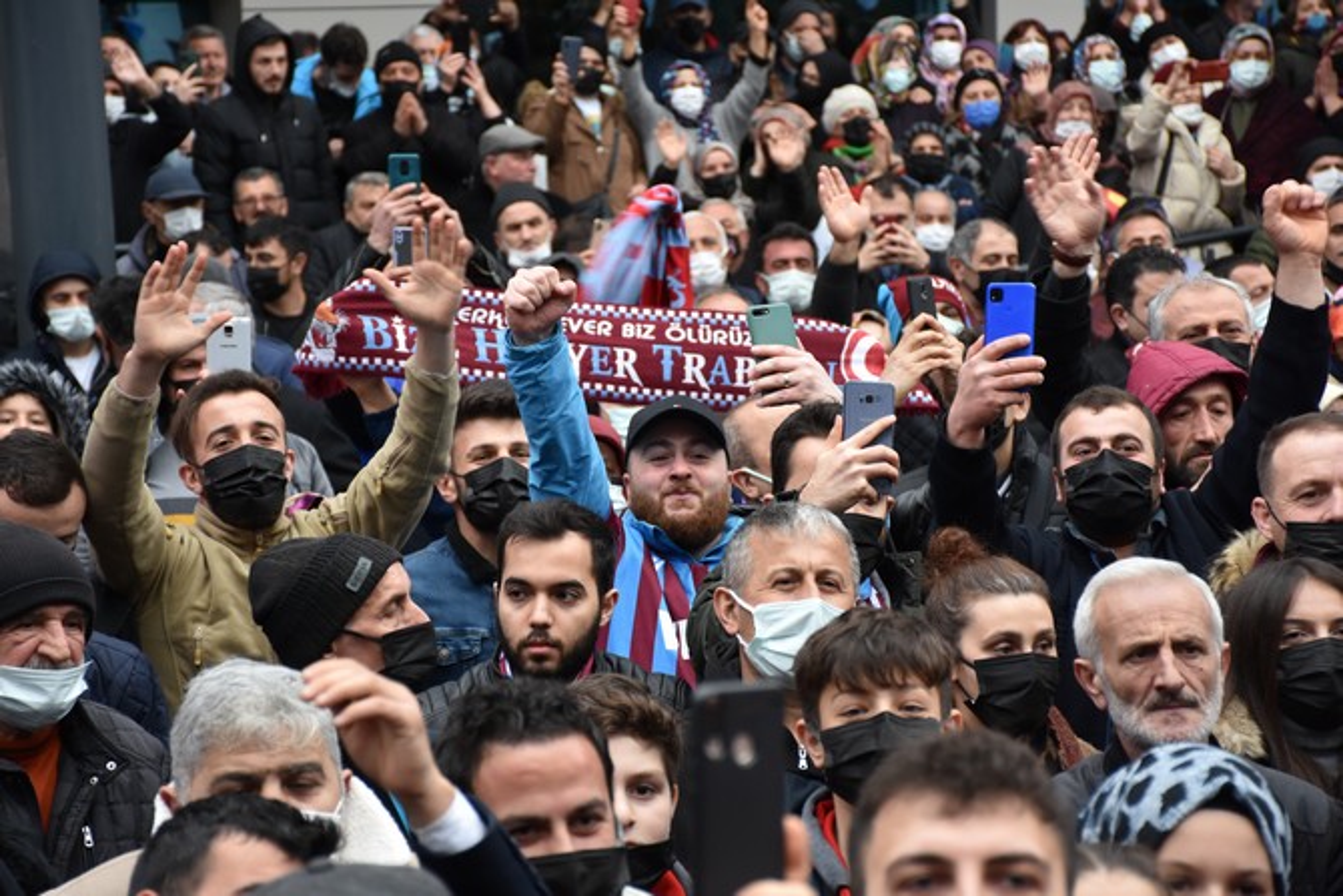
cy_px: 448
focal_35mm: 128
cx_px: 672
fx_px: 4757
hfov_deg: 16.1
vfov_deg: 10.8
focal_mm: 85
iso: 800
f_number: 5.6
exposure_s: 1/125
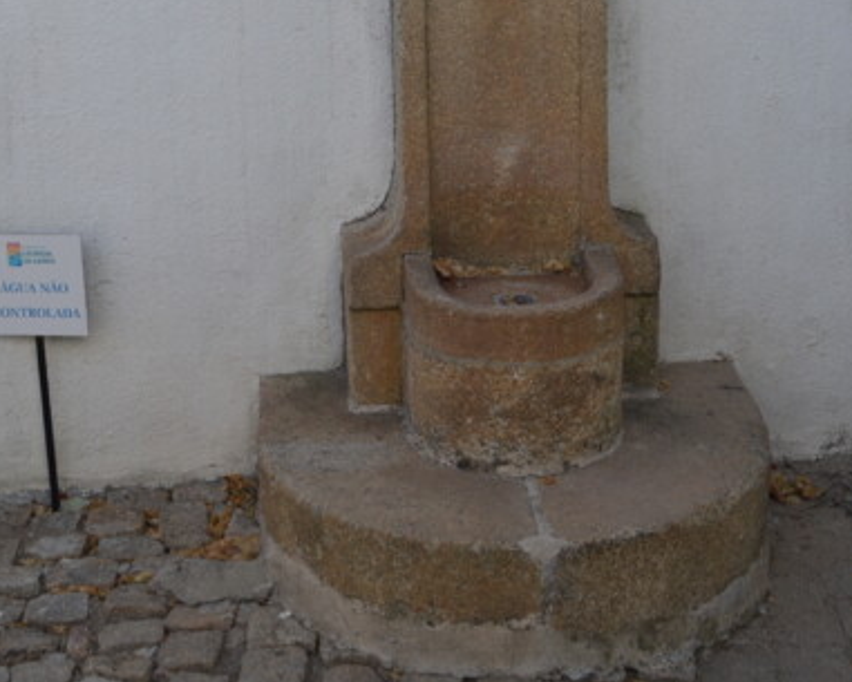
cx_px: 453
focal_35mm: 69
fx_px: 1740
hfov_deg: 27.5
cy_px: -13
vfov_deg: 21.3
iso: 200
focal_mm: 26
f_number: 8
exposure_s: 1/250
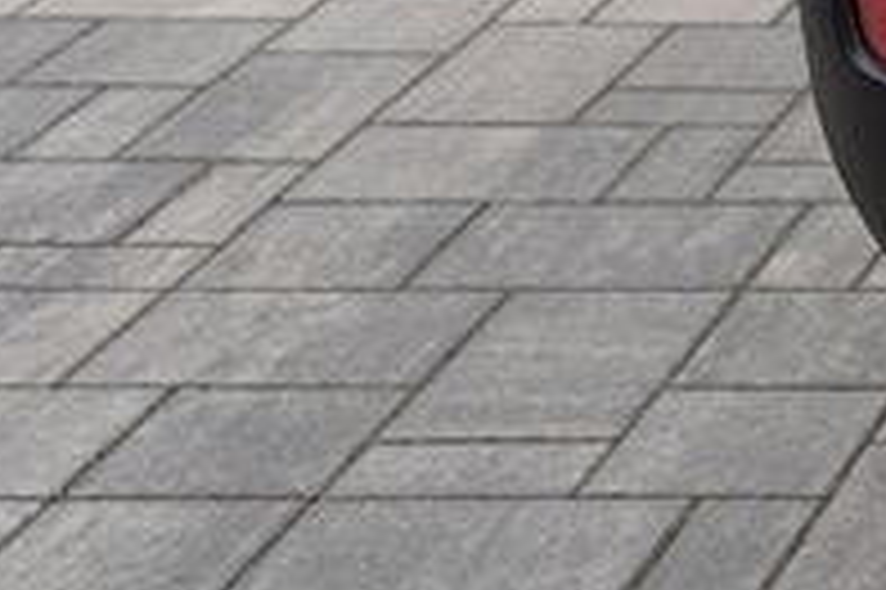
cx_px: 2123
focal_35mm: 161
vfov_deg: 8.0
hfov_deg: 10.9
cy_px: -680
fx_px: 3959
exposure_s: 1/80
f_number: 4
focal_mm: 31
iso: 100
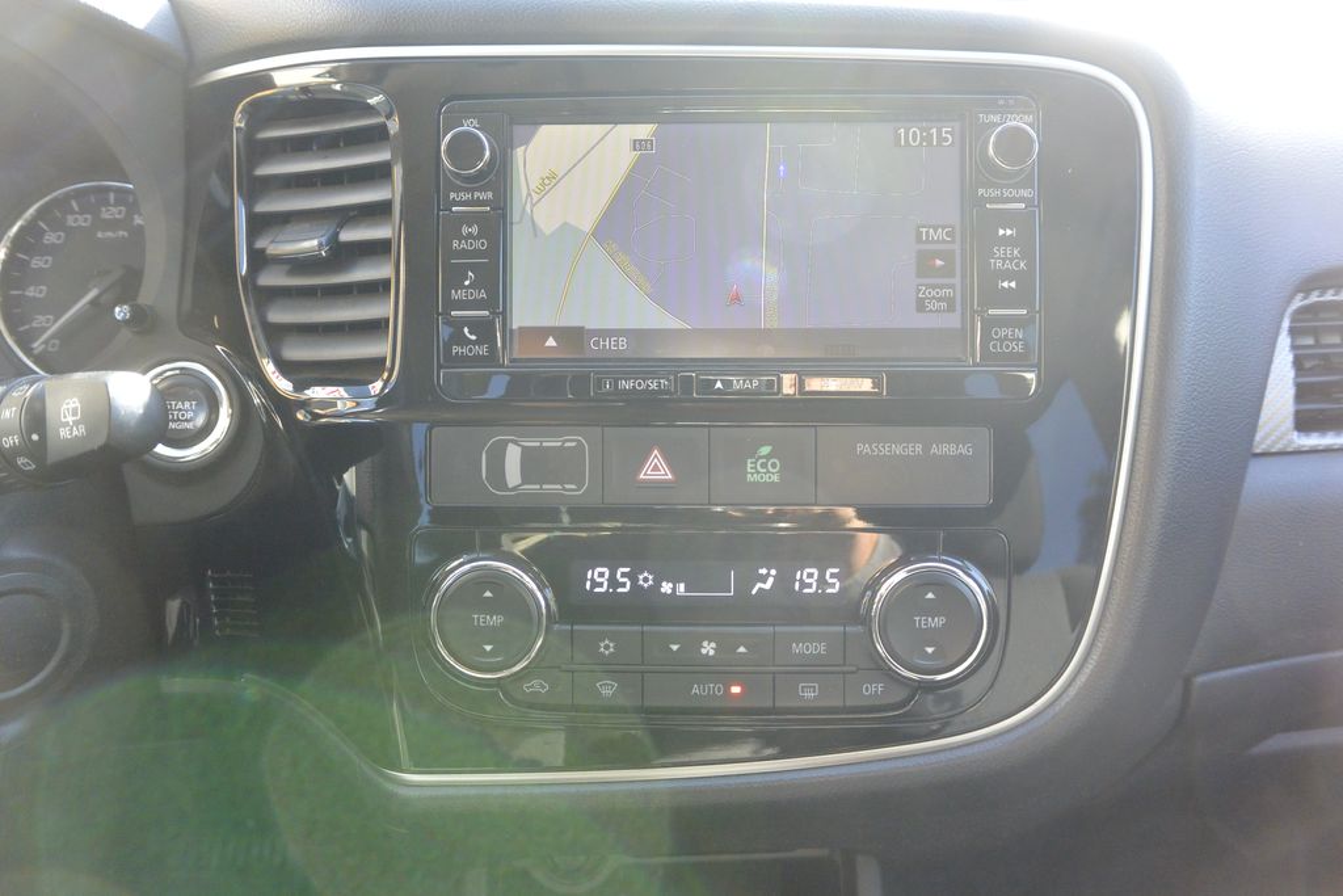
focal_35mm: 27
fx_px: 1007
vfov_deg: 47.9
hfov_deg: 67.4
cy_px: 448
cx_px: 672
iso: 360
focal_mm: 10
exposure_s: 1/125
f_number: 3.5
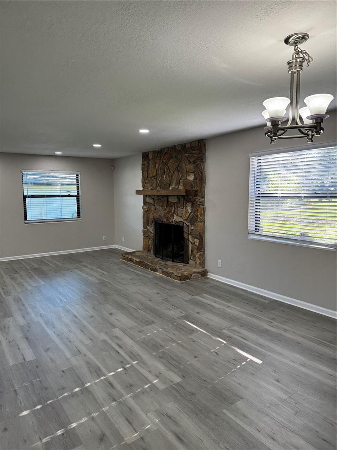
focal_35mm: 24
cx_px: 168
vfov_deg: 71.6
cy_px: 225
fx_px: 312
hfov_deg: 56.8
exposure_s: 1/120
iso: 125
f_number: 1.78
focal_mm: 6.76
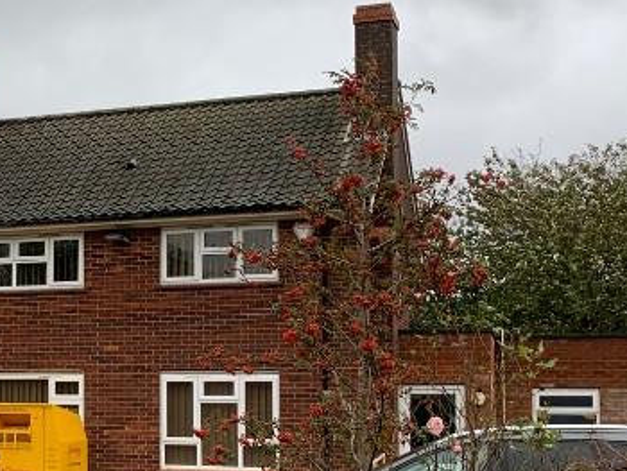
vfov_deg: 19.3
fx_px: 1378
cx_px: -106
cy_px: 344
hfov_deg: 23.6
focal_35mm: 76
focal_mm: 4.25
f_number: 1.8
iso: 25
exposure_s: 1/306
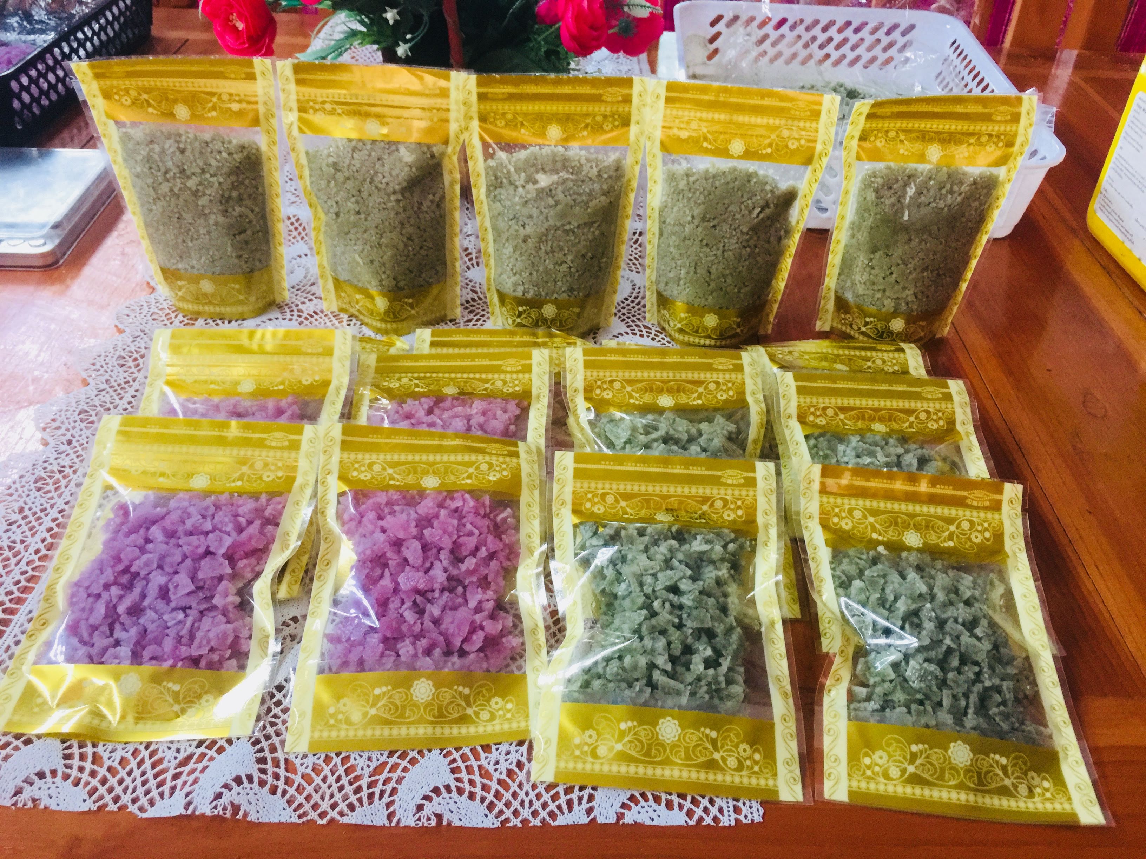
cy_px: 430
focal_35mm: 29
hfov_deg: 61.7
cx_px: 573
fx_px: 960
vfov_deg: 48.2
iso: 125
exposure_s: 1/10
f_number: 2.2
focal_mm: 4.15
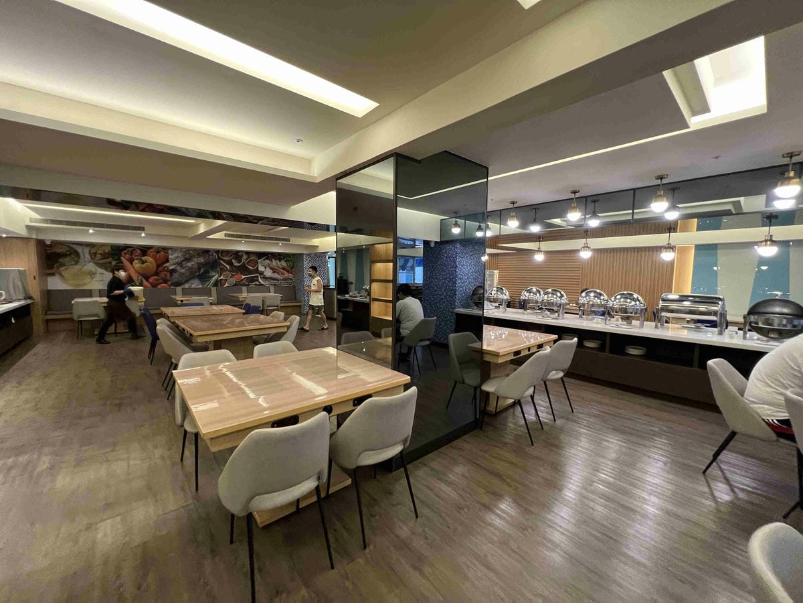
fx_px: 302
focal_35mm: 13
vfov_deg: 89.9
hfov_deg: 106.2
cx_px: 402
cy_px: 302
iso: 320
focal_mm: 1.57
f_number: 1.8
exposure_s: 1/60
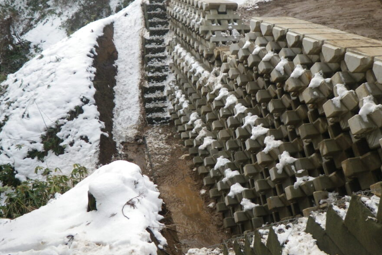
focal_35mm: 34
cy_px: 95
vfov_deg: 38.6
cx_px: 208
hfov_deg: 55.7
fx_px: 361
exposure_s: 1/200
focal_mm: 5
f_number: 3.5
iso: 80
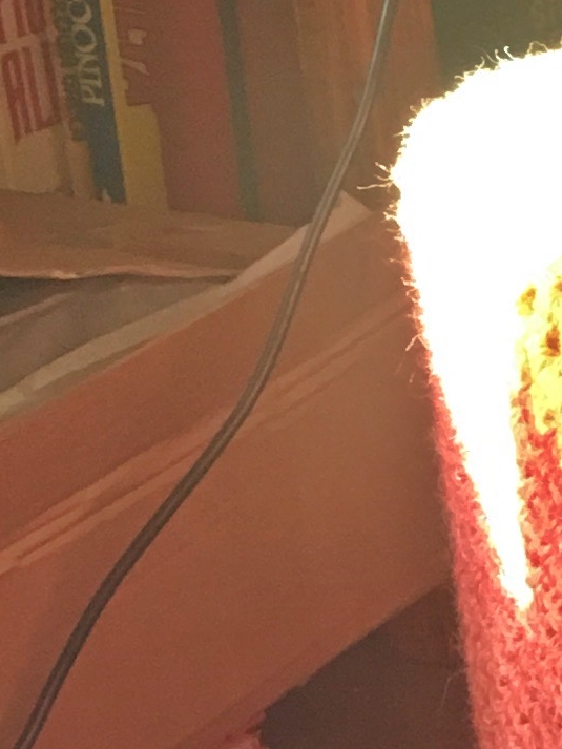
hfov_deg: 8.0
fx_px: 3549
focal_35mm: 164
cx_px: 1583
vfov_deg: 11.9
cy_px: 792
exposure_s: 1/17
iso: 64
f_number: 2.2
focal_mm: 4.15
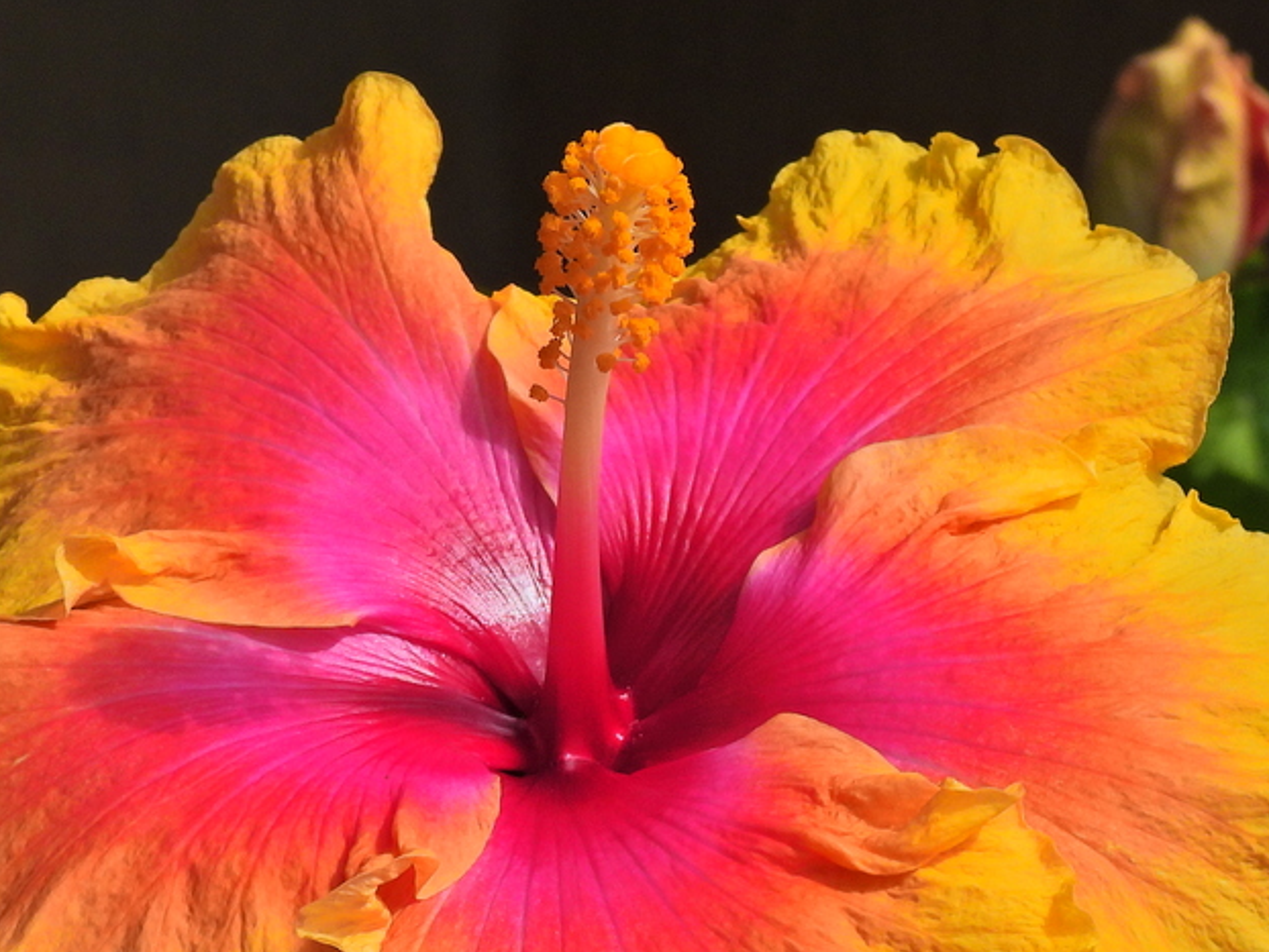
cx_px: 577
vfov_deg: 6.9
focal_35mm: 216
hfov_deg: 9.2
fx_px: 7921
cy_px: 730
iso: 100
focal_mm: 18.7
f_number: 5
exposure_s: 1/1600
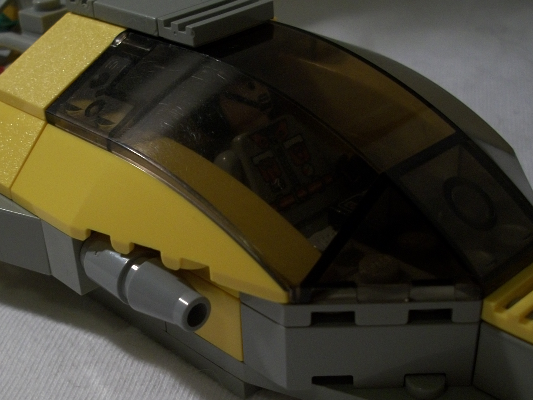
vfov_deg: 25.8
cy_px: 305
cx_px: 178
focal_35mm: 56
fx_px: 862
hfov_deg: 34.0
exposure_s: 1/30
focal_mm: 6.3
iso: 121
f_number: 3.1
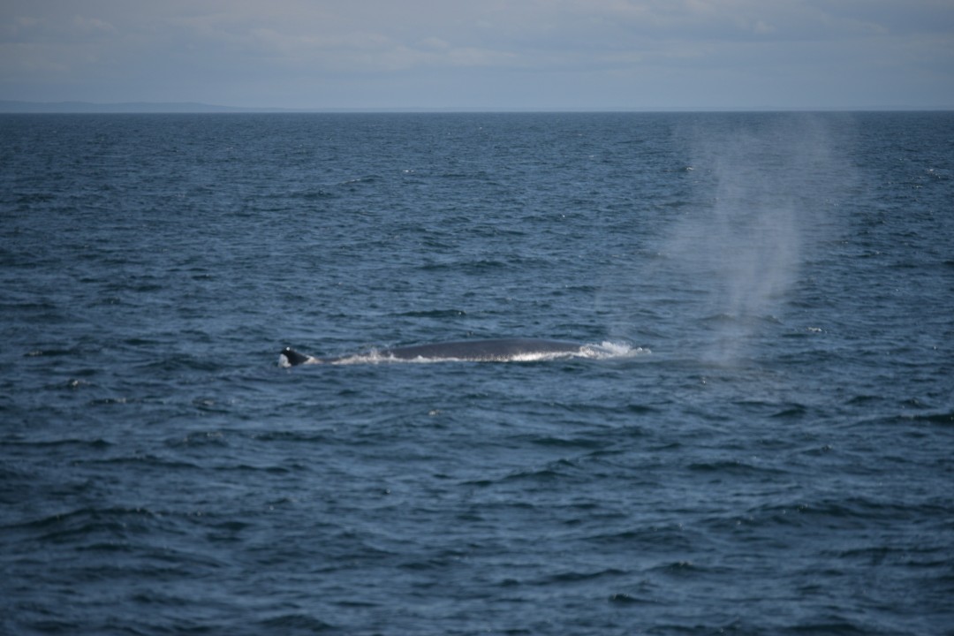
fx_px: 6161
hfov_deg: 8.9
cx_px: 477
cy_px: 318
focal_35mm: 232
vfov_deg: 5.9
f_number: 5.3
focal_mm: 155
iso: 200
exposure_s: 1/4000
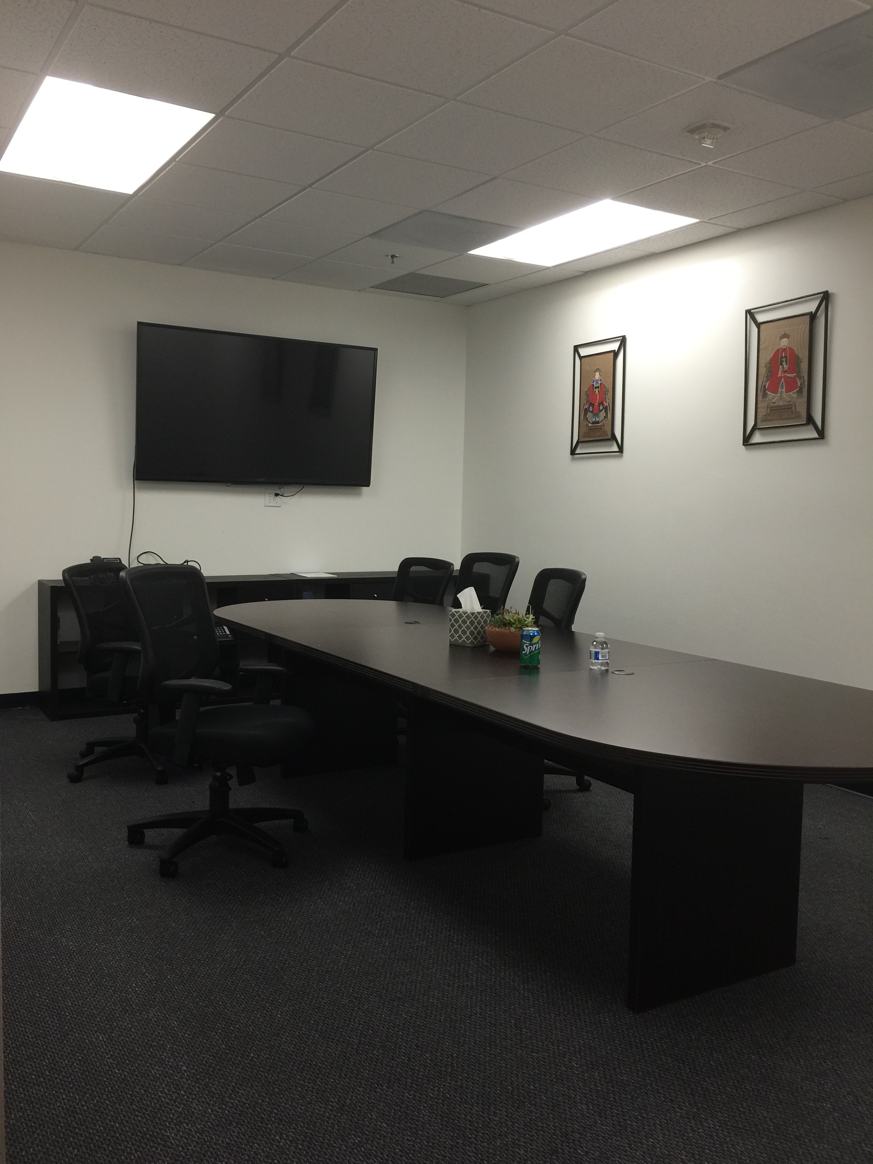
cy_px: 582
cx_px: 436
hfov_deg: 48.2
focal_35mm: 29
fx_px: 975
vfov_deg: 61.7
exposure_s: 1/30
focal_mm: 4.15
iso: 50
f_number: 2.2
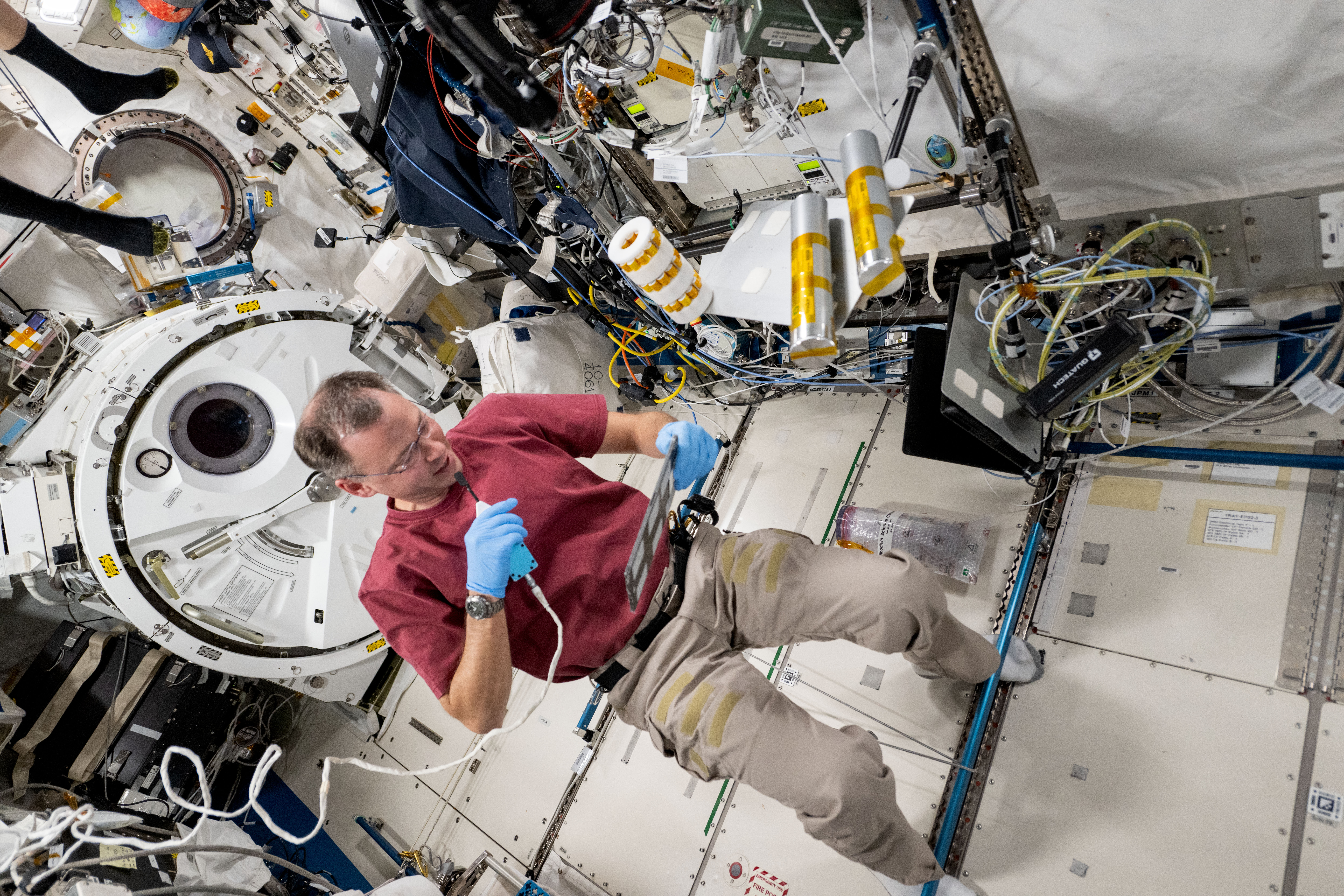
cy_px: 448
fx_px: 747
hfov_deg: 84.0
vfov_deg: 61.9
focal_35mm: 20
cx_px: 672
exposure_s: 1/125
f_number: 2.8
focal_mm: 20
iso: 1600
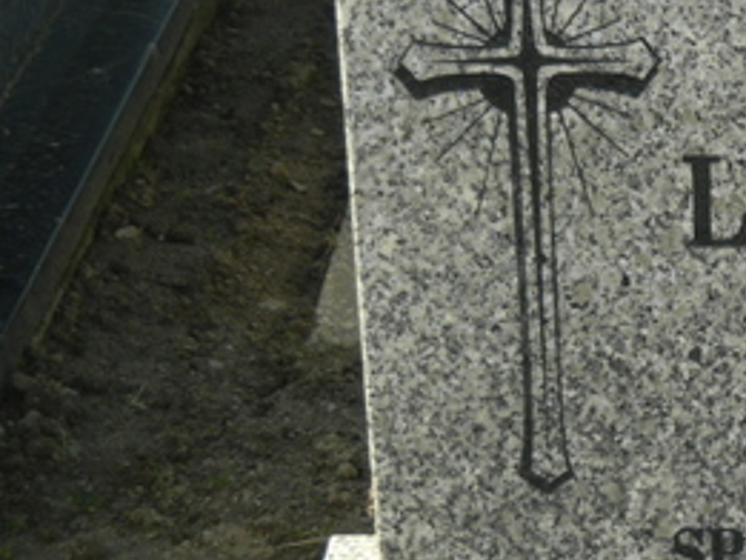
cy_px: 197
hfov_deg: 14.2
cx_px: 886
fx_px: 2911
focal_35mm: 135
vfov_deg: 11.0
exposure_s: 1/253
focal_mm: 9.9
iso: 80
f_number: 4.2
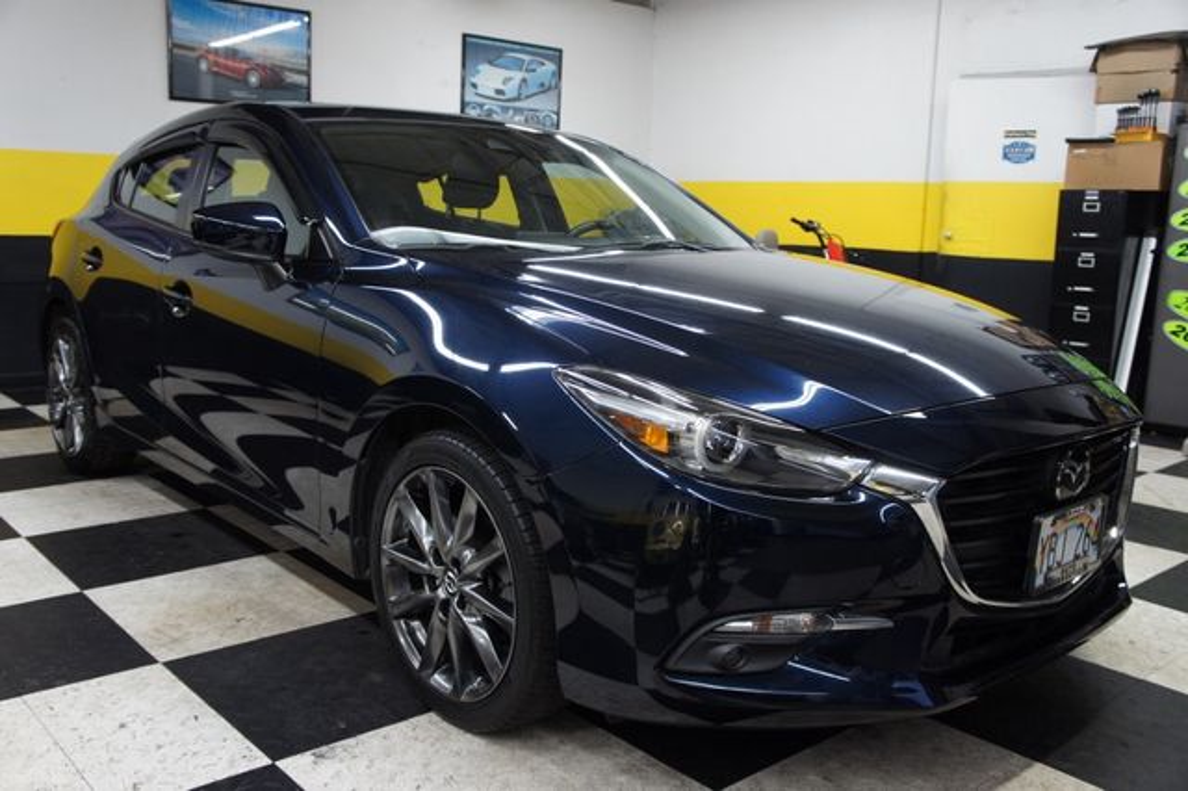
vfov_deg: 43.6
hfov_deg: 62.0
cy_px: 396
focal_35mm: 30
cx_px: 594
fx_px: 989
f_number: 4
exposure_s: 1/30
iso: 320
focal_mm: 20
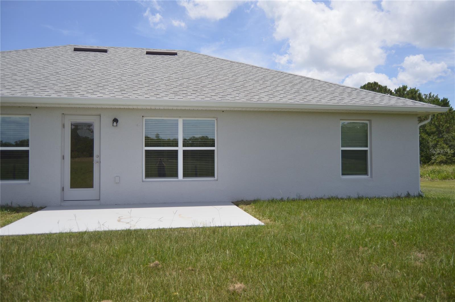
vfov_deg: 47.8
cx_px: 228
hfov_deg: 67.4
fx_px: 341
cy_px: 151
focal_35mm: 27
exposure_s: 1/1250
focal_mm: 18
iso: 100
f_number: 3.5
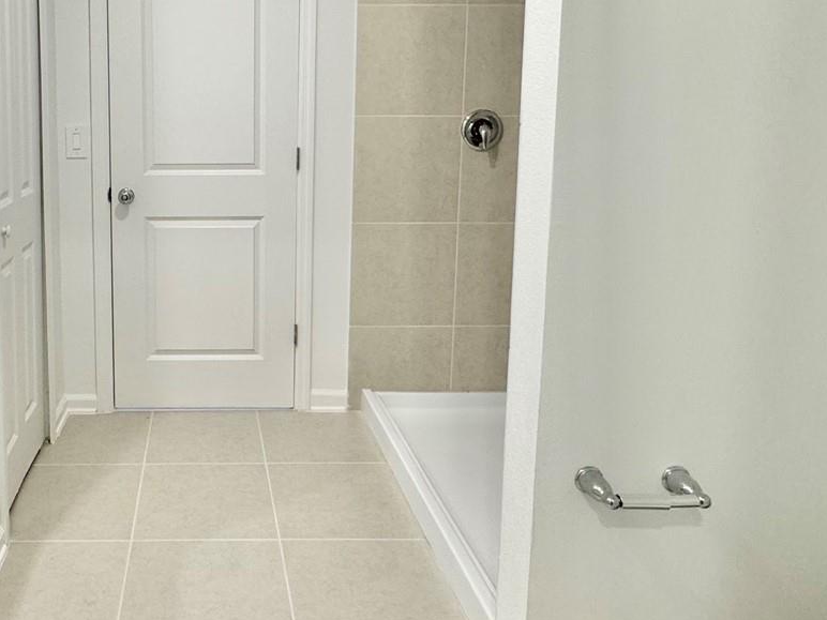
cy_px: 179
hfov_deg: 58.4
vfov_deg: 47.0
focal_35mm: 29
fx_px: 693
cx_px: 204
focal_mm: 2.22
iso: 200
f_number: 2.2
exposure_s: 1/120
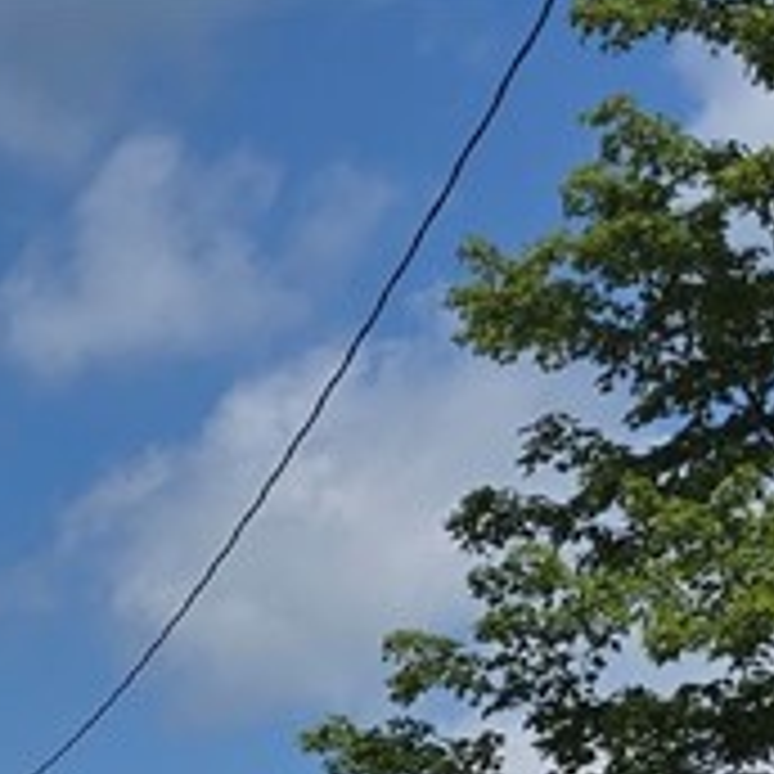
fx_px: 3061
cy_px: 1719
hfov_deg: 10.7
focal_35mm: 121
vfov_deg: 12.2
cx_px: -1422
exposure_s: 1/1493
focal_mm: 6.3
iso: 12
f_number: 1.7
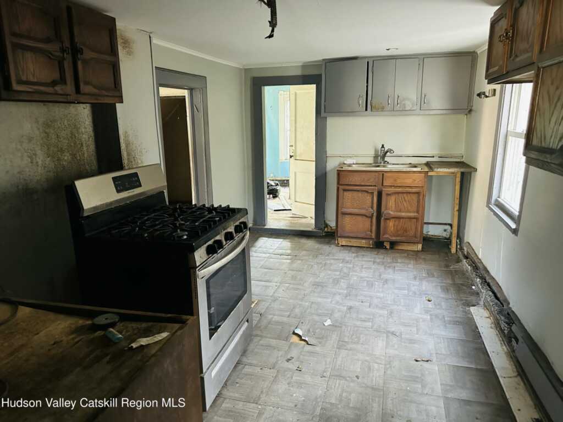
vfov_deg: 56.8
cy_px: 211
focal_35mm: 24
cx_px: 282
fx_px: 390
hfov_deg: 71.6
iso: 1000
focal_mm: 6.86
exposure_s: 1/44
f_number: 1.78
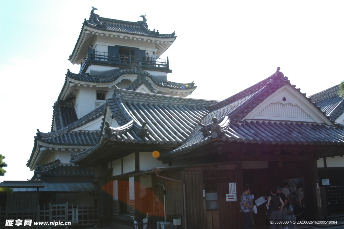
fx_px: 344
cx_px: 172
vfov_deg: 36.8
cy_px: 114
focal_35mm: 36
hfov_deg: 53.2
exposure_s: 1/250
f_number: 7.1
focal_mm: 24
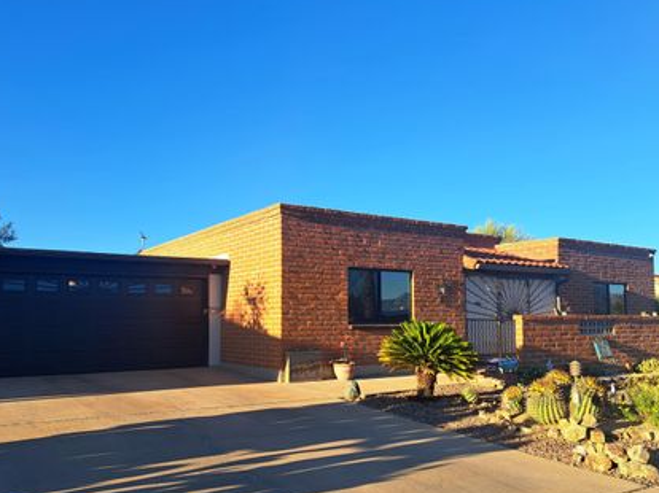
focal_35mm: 29
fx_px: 552
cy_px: 278
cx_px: 306
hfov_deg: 61.6
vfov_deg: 48.1
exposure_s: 1/500
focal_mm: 5.23
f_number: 1.8
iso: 50
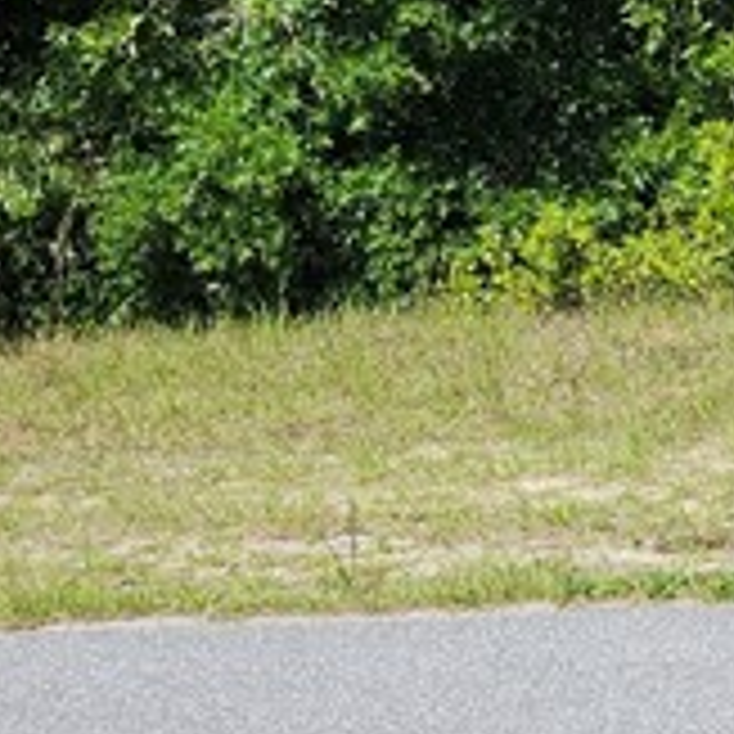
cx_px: 1346
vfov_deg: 13.6
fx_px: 3071
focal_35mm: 128
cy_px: 185
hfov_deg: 12.4
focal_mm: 5.54
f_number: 1.8
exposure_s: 1/1437
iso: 25
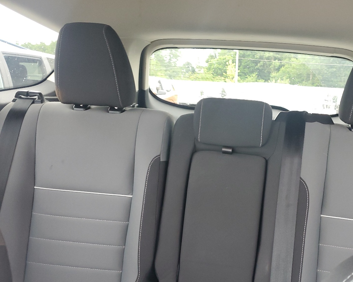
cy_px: 184
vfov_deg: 40.7
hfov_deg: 49.8
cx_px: 220
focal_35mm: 36
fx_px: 376
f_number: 1.5
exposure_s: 1/60.2
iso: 192
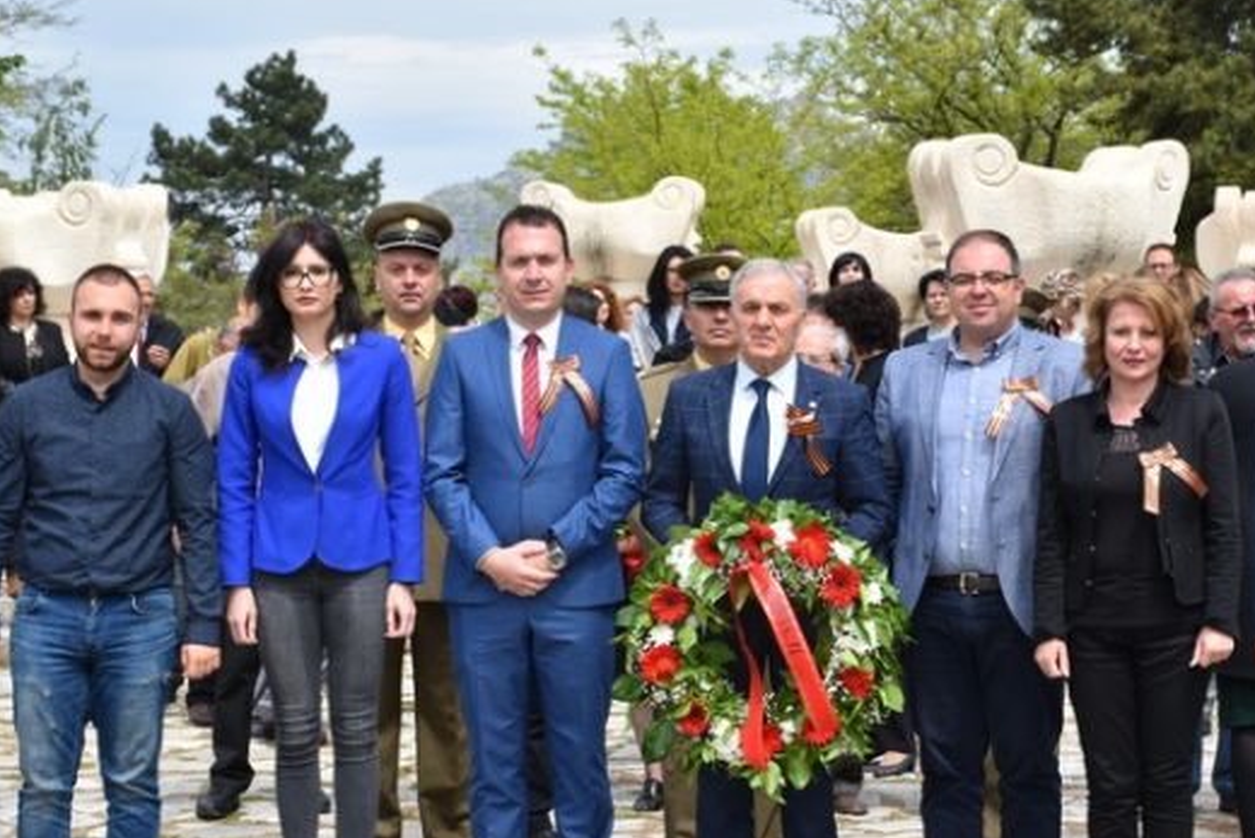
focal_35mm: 93
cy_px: 558
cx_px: 767
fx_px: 3243
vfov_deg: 14.7
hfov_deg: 21.9
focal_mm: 42
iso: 200
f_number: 10
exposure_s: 1/400
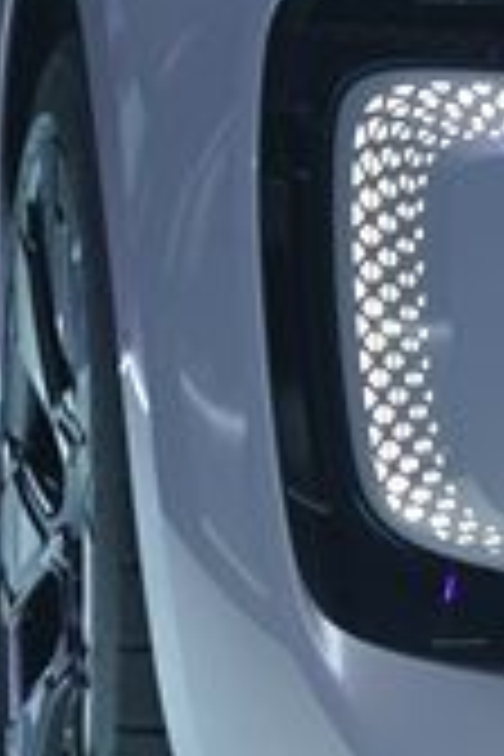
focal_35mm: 353
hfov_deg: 3.8
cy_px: 14
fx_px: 7412
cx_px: 1508
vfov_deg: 5.8
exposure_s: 1/90
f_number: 4.5
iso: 320
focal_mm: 79
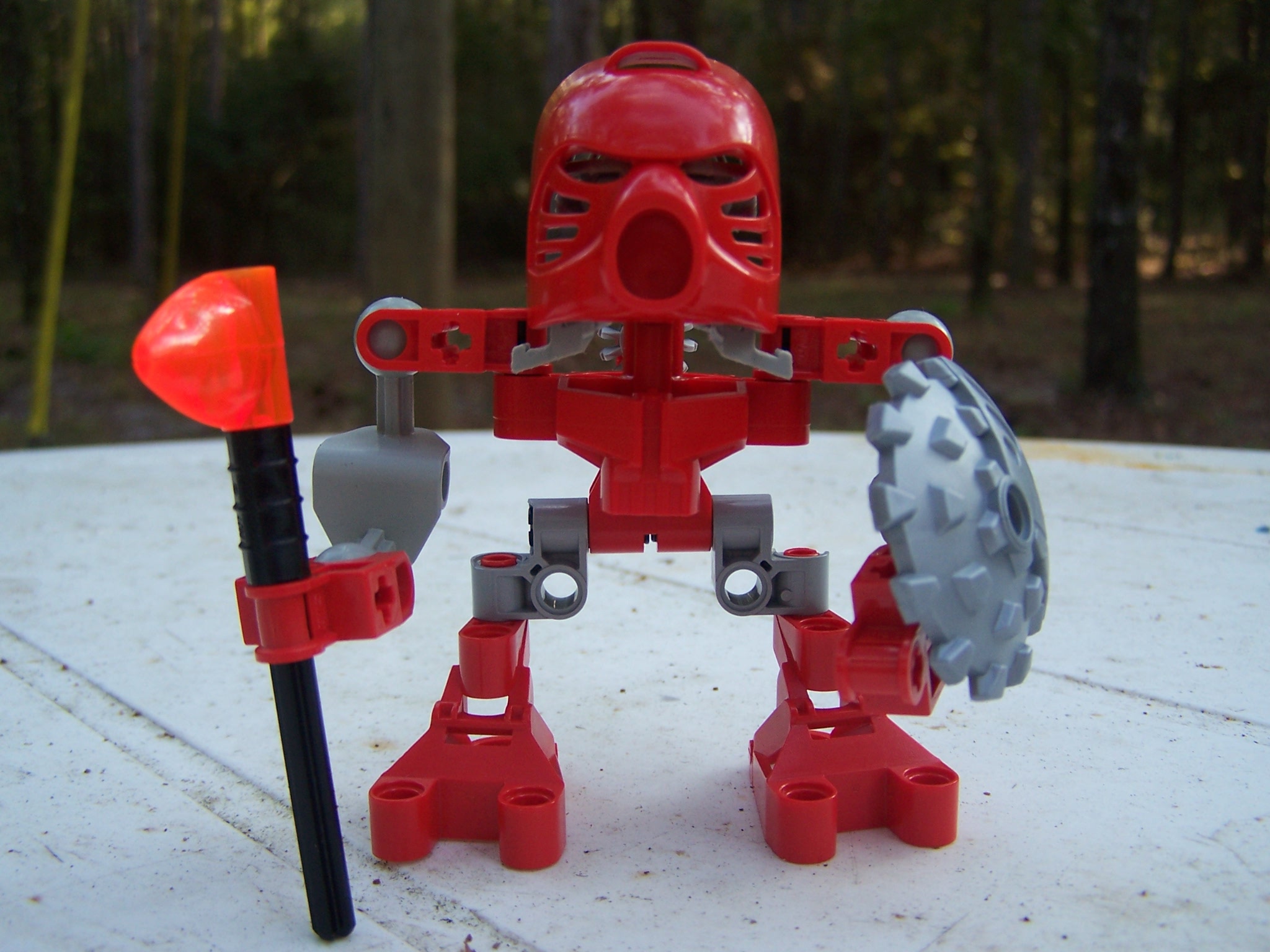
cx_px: 635
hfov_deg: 49.0
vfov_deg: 37.7
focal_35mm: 38
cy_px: 476
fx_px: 1394
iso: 80
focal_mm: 6.3
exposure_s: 1/125
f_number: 2.8
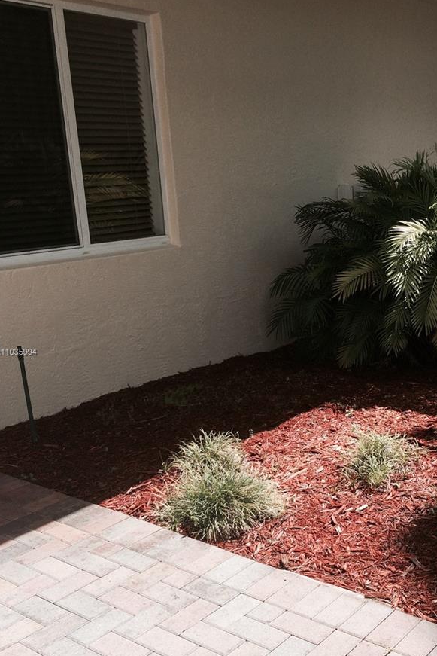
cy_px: 352
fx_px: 783
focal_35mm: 43
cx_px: 308
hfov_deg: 30.8
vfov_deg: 45.4
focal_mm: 4.12
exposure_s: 1/1580
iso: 40
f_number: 2.2
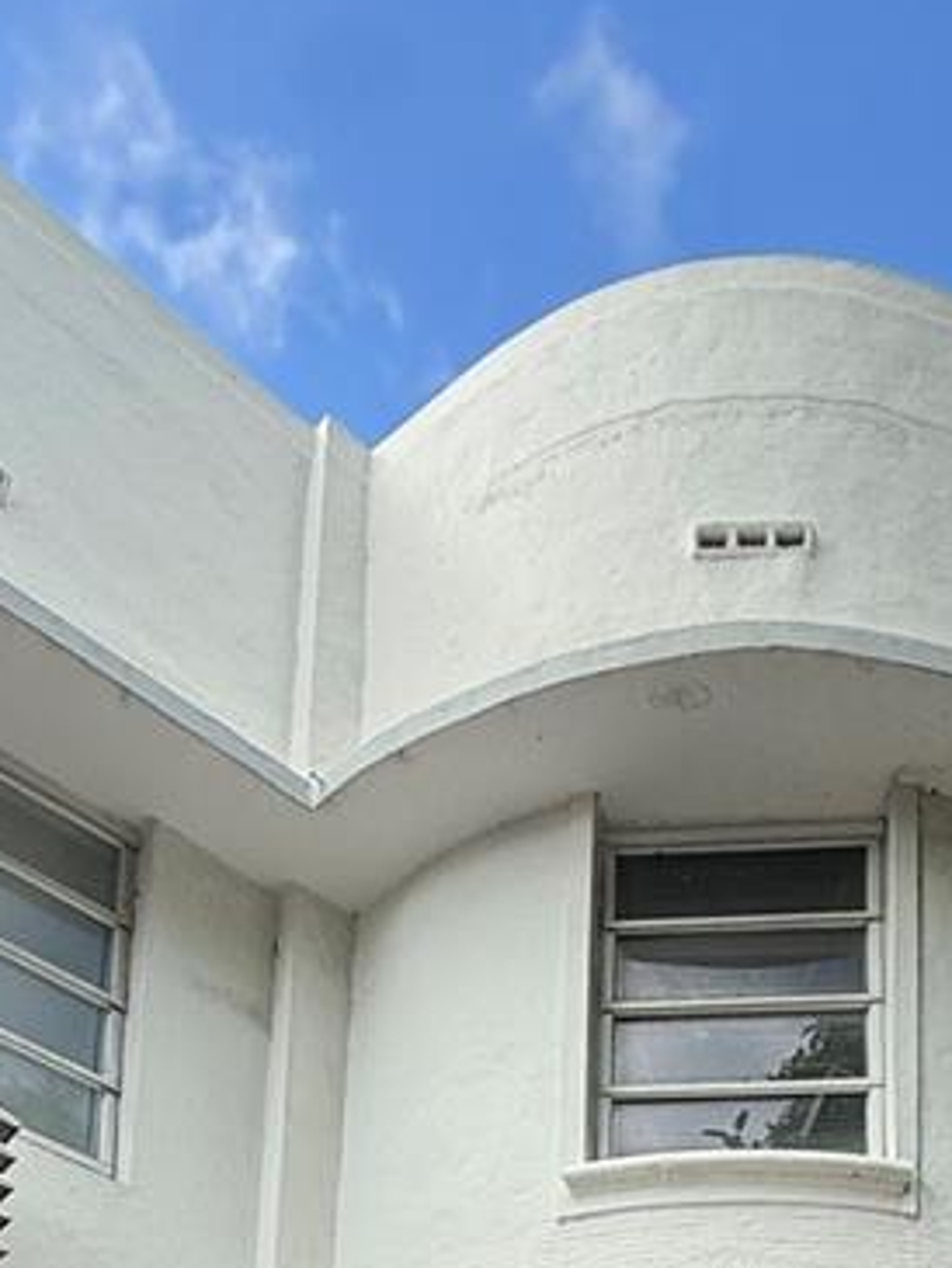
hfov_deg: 31.2
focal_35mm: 46
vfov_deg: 26.6
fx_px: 1686
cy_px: 1987
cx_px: 660
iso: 50
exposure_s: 1/370
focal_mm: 2.22
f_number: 2.2
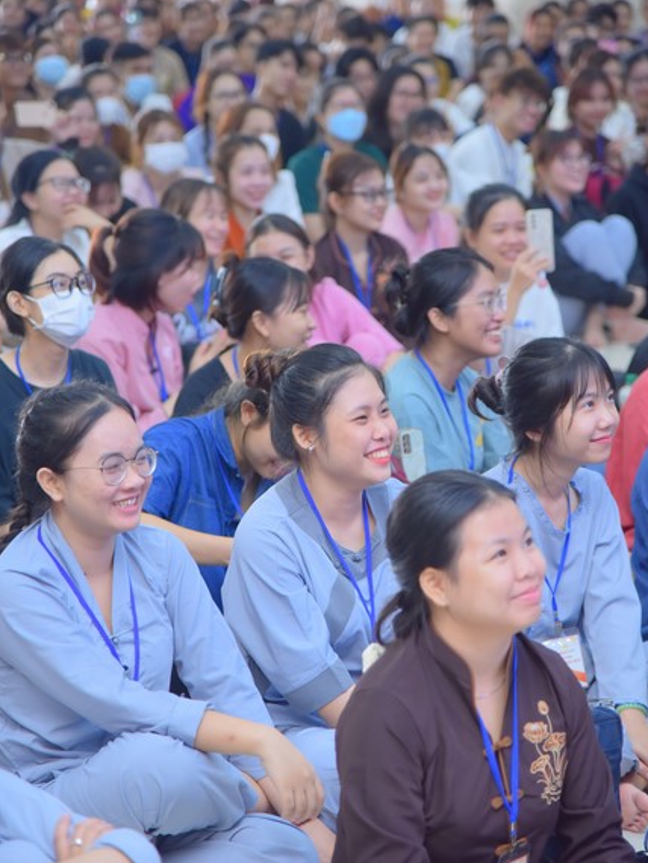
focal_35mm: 115
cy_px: 410
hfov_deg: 12.9
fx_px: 2868
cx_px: 326
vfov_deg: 17.1
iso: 1250
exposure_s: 1/80
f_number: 4
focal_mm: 105
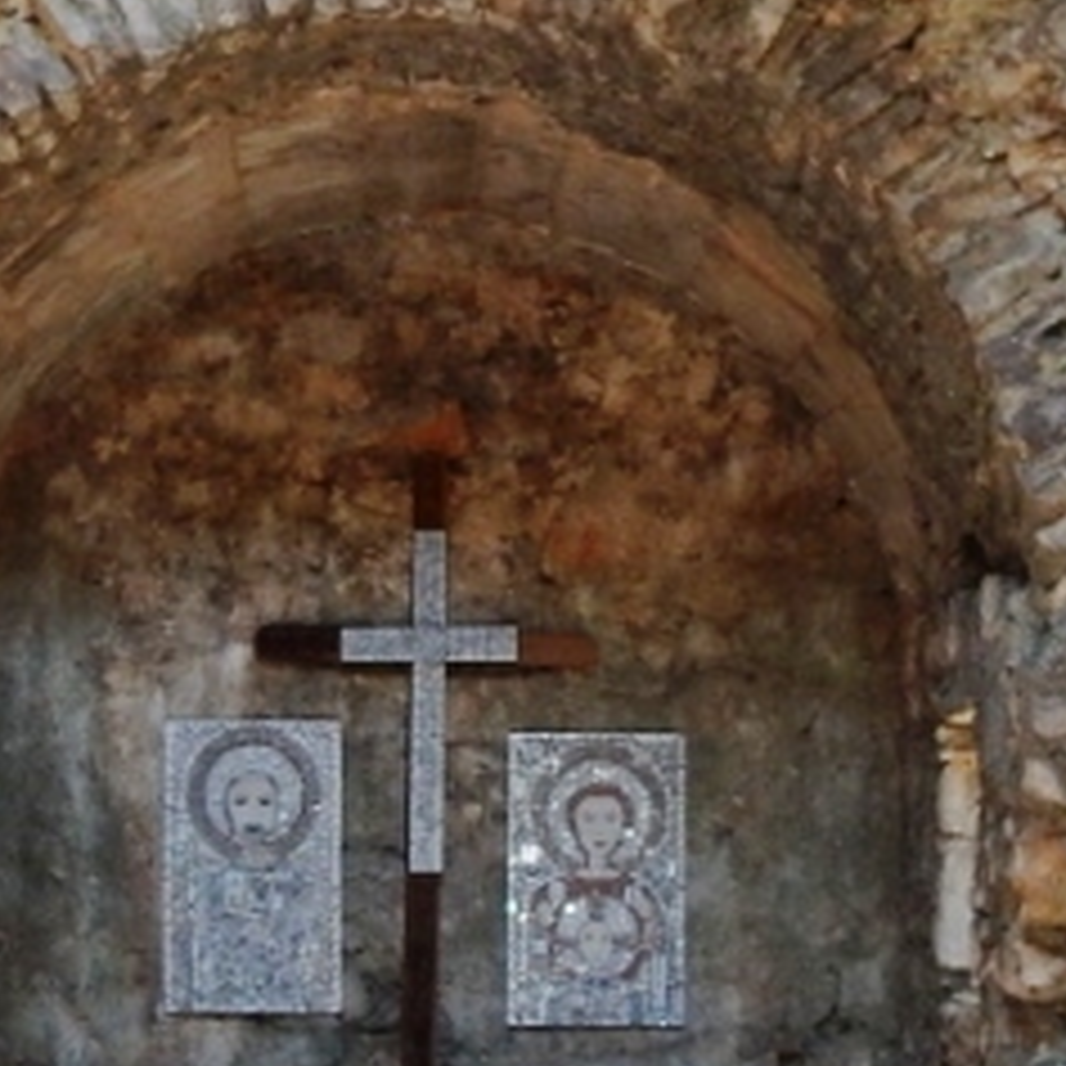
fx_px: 2927
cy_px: 841
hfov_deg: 20.6
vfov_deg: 20.4
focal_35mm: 84
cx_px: 481
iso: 200
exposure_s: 1/30
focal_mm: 4
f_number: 3
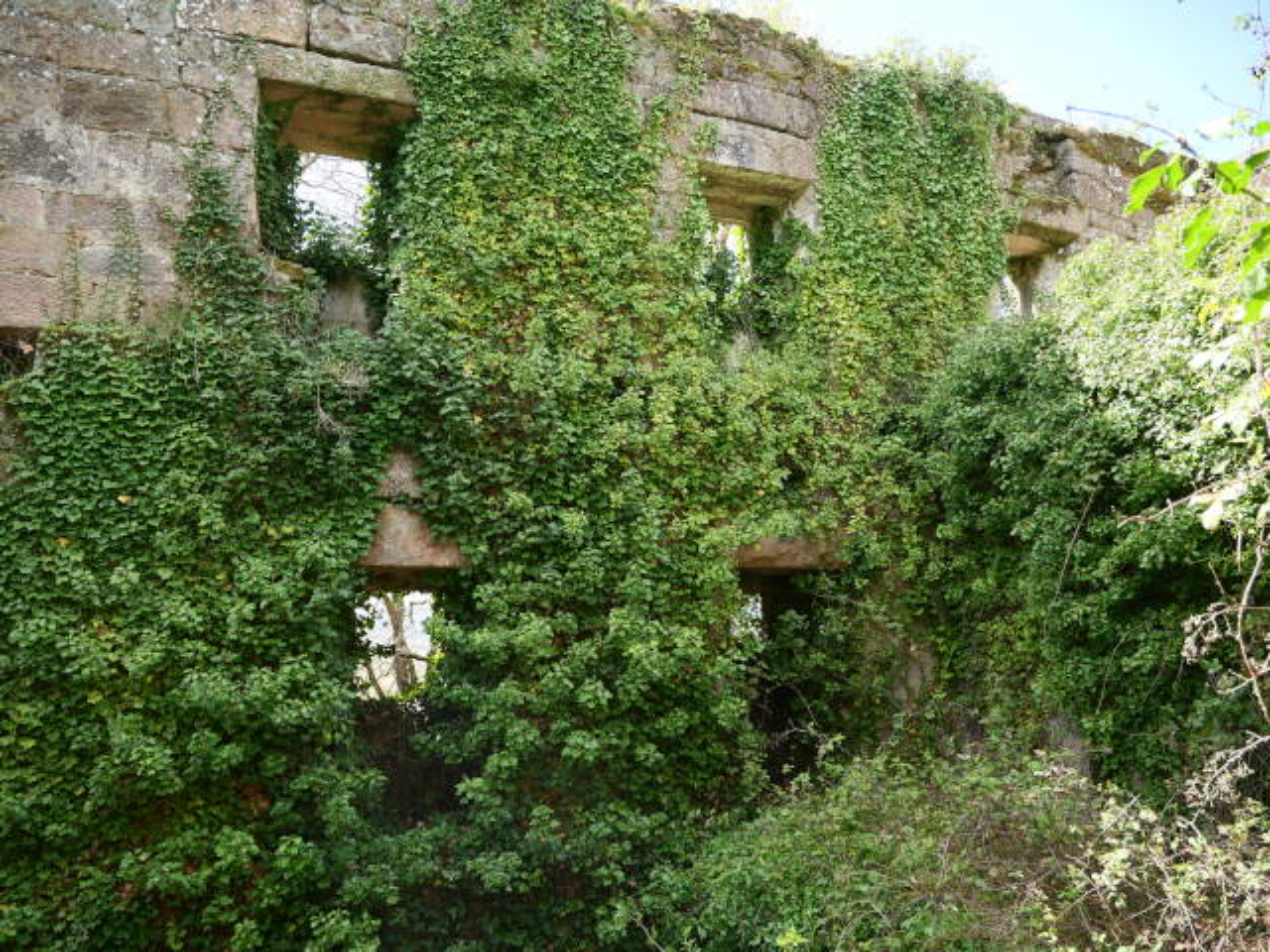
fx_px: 881
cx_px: 635
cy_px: 476
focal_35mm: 24
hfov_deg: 71.6
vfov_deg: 56.8
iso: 200
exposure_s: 1/160
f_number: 4.5
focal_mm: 12
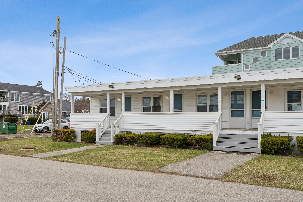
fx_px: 261
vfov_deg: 42.4
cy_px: 101
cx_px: 152
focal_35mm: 31
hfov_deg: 60.3
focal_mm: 31
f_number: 7.1
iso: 320
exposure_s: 1/640
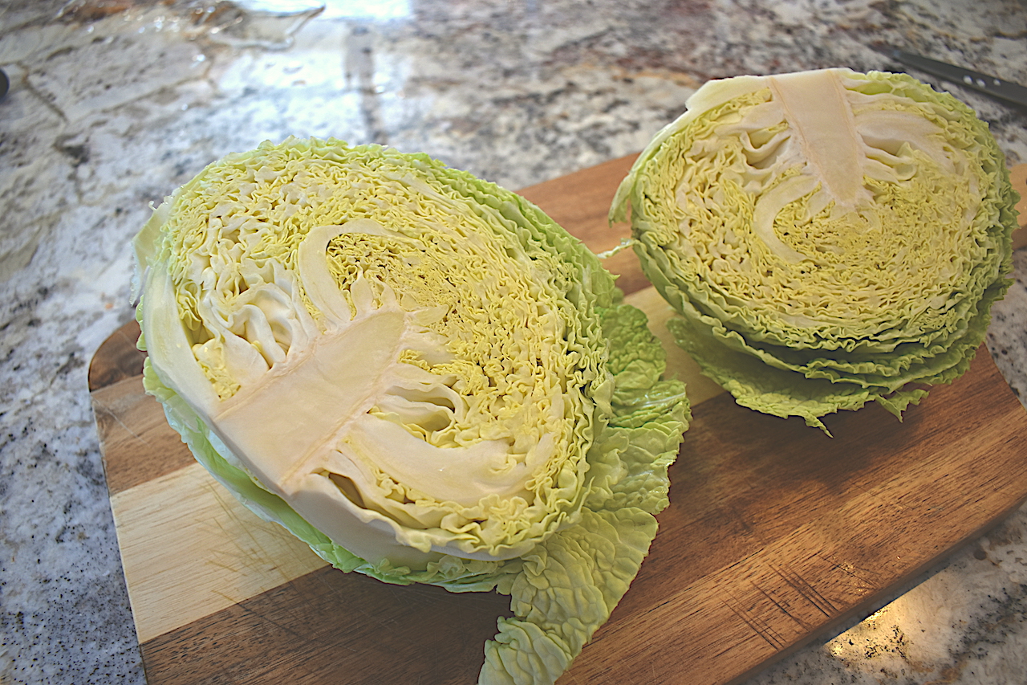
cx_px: 514
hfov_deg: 67.4
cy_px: 342
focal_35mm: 27
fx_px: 770
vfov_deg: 47.9
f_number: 4
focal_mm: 18
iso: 400
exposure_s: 1/60
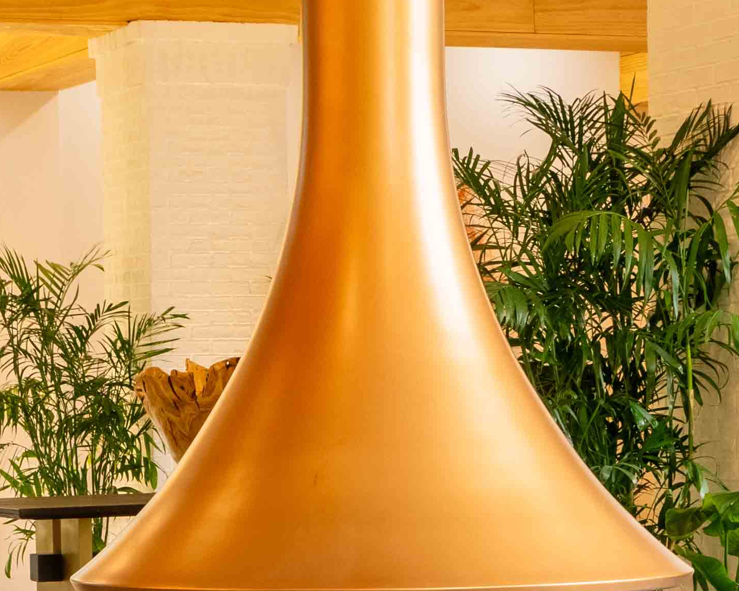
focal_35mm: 137
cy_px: 414
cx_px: 248
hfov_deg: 14.0
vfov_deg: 11.2
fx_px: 2996
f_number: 11
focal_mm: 35
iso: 400
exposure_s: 1/60
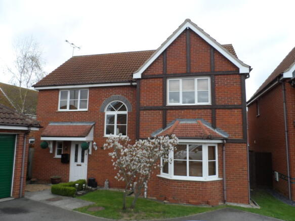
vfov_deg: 56.8
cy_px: 110
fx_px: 204
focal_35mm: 24
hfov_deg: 71.6
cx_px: 148
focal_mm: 4
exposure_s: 1/350
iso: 80
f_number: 3.2
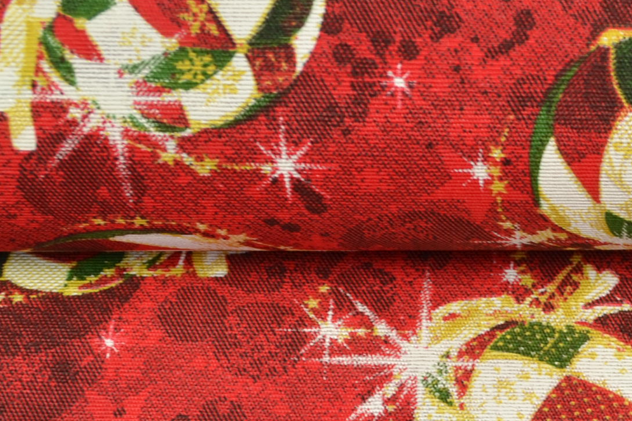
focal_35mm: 105
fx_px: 1843
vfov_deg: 12.8
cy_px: 491
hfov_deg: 18.6
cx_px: 726
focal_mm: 22
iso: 100
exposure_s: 1/13
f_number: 8
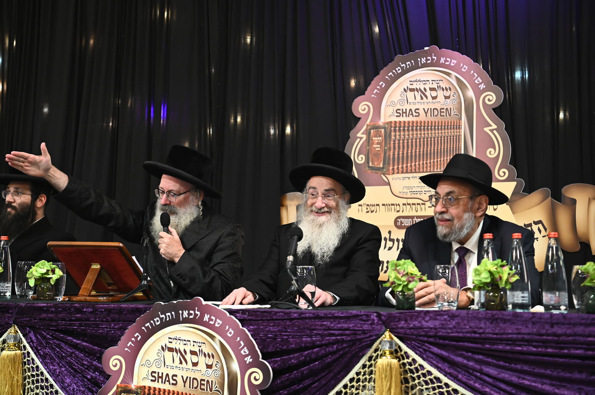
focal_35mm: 58
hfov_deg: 34.5
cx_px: 298
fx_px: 958
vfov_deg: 23.3
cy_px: 198
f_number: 4
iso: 2500
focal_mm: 58
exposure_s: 1/125
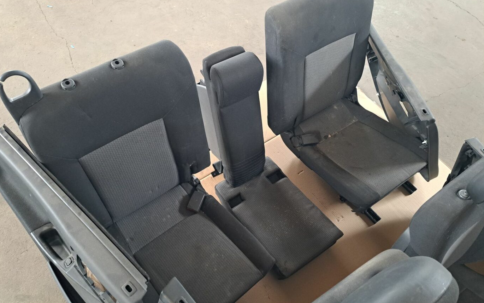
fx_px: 343
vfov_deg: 47.6
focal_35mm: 26
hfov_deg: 70.4
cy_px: 159
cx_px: 238
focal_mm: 5.23
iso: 500
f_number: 1.8
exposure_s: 1/50
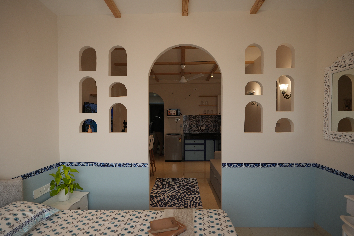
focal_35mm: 20
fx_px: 197
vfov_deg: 61.9
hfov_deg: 84.0
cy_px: 118
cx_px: 177
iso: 400
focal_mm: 20
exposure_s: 1/200
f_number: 4
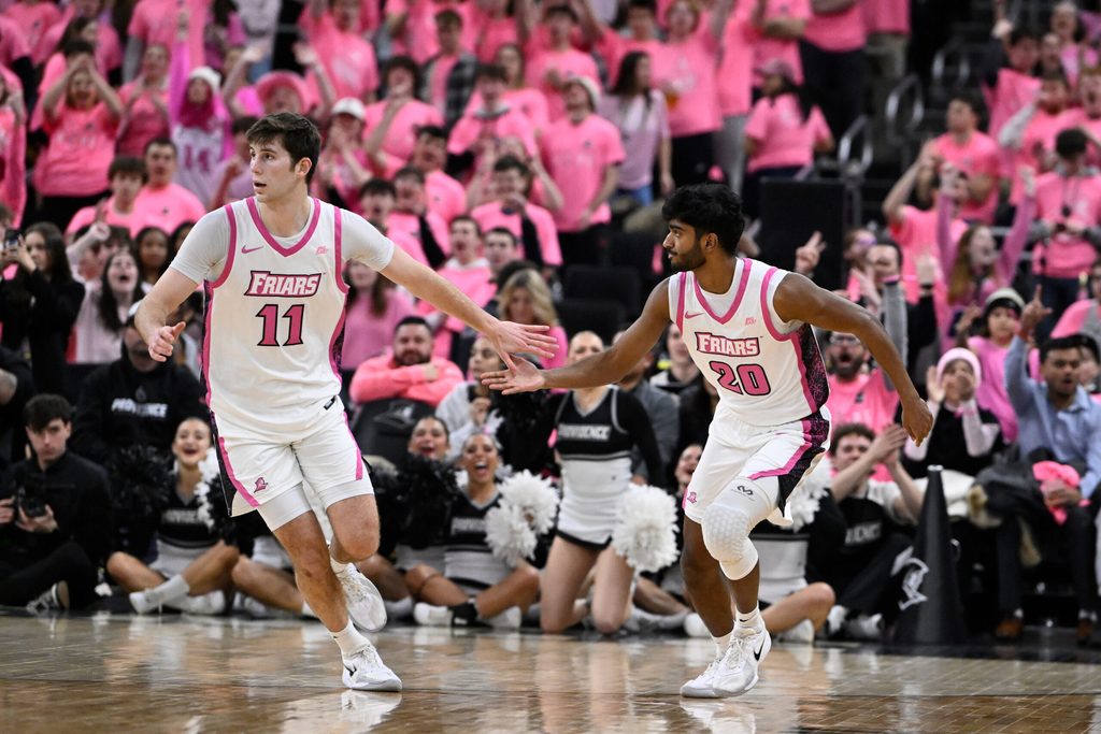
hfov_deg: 10.3
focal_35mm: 200
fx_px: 6117
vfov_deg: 6.9
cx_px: 550
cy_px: 367
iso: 5000
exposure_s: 1/1250
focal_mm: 200
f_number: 3.5
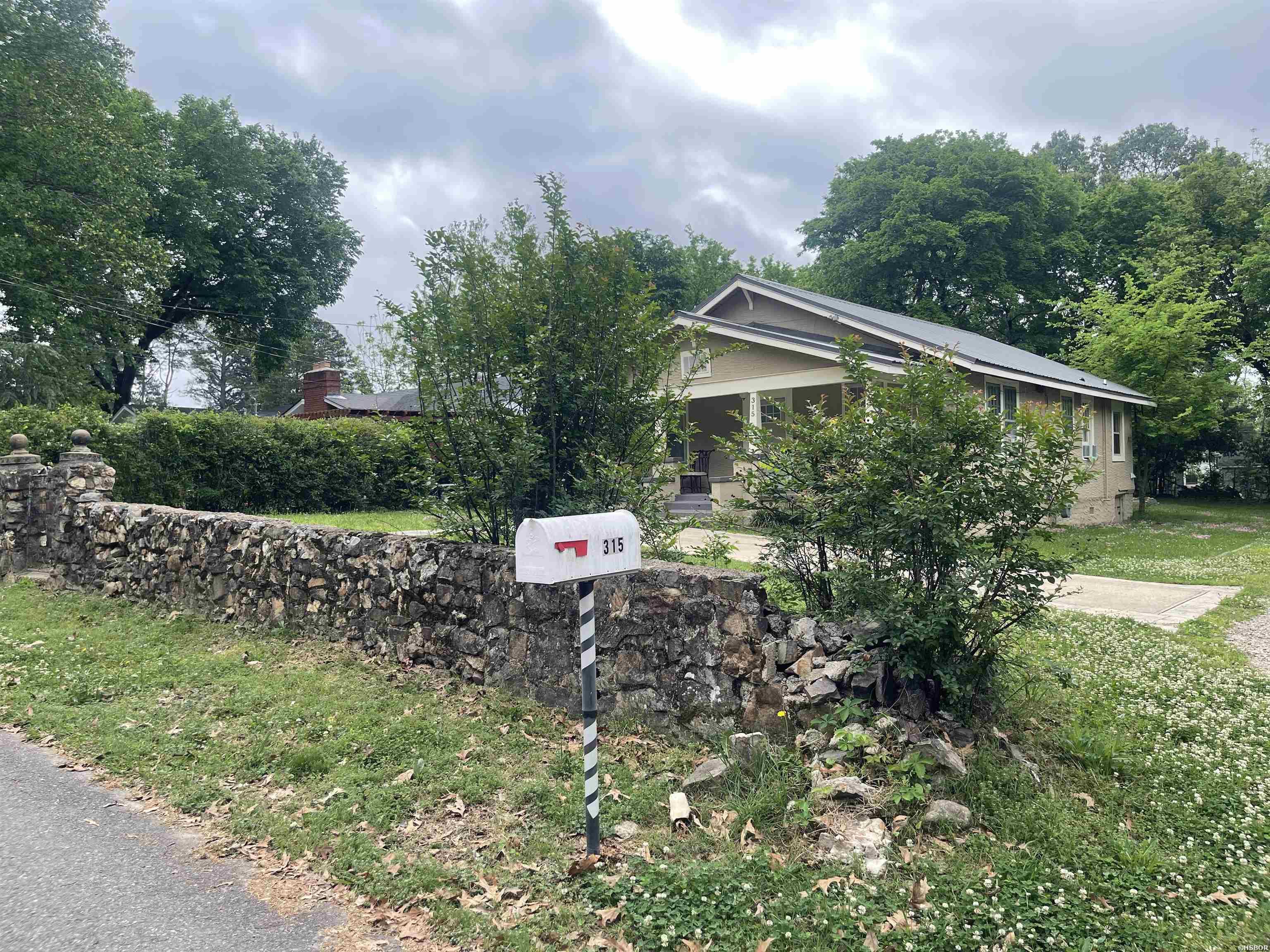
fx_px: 917
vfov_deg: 54.9
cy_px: 476
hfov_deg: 69.4
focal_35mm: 25
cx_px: 635
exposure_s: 1/1011
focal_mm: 5.1
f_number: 1.6
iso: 32
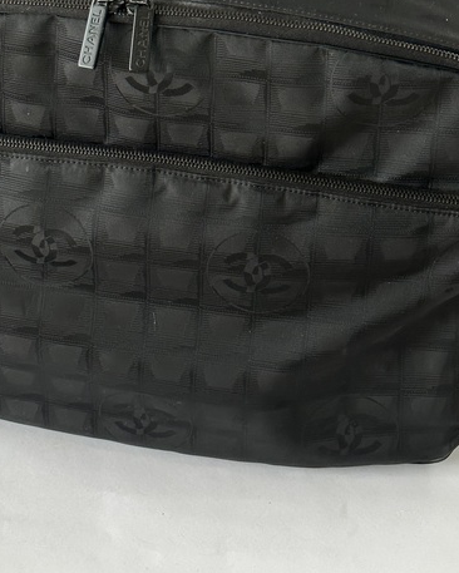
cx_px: 181
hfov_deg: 18.7
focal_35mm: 82
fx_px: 1391
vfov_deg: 23.0
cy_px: 124
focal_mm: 6.86
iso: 250
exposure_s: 1/51
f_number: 1.78
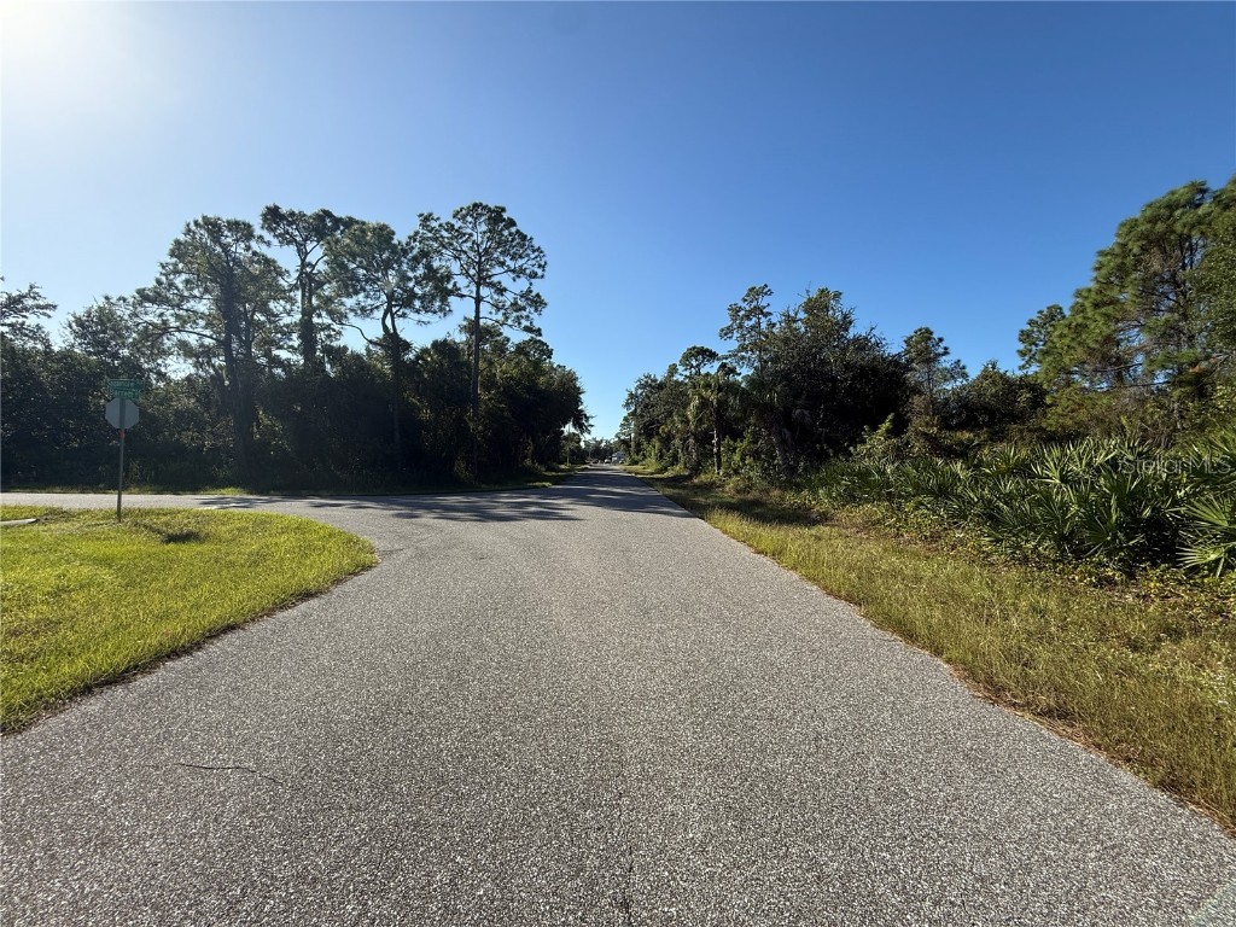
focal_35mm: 14
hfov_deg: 102.1
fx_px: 500
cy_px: 464
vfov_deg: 85.7
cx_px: 618
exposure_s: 1/1656
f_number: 2.2
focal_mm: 2.22
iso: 50
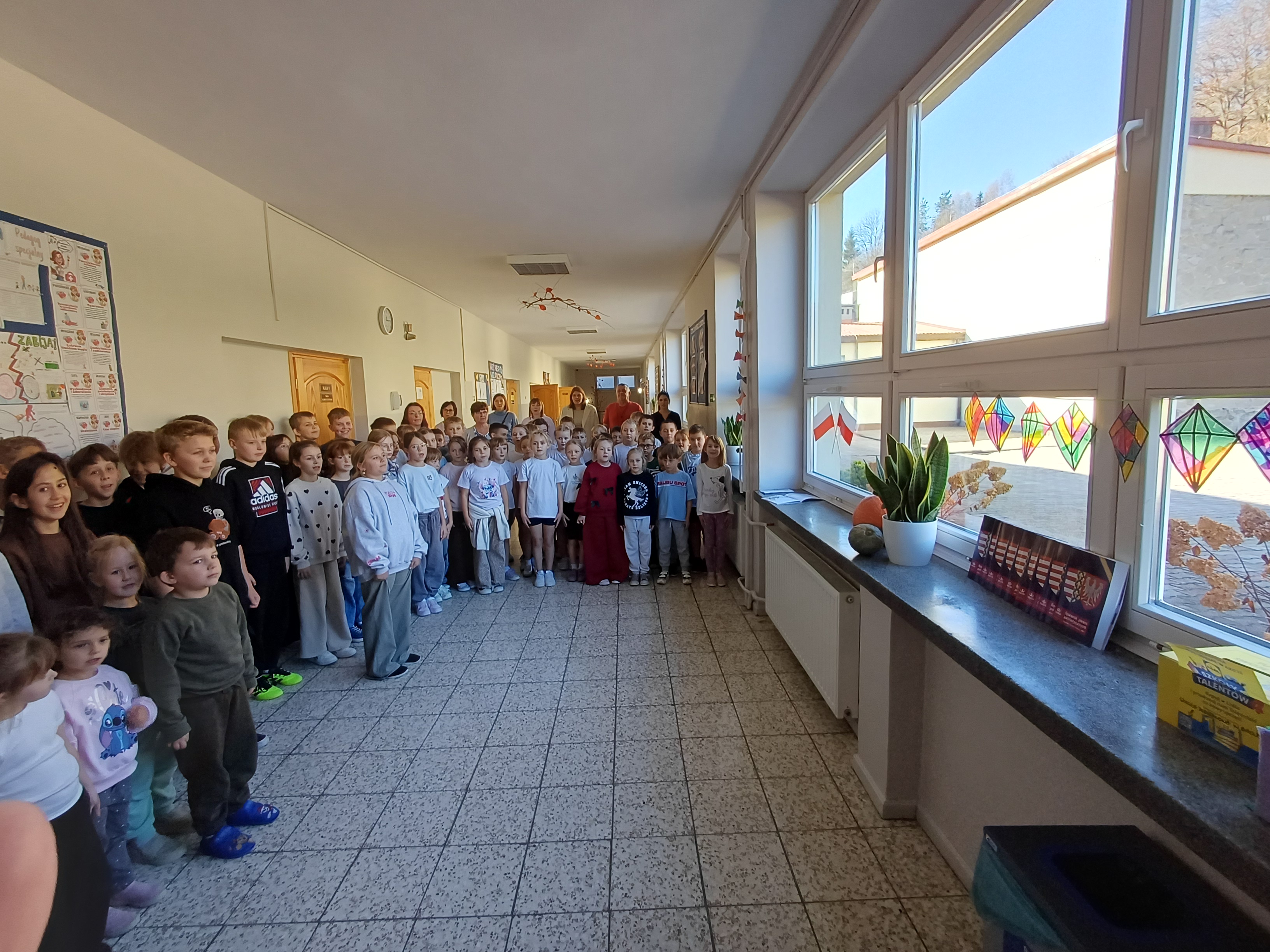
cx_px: 635
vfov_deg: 78.1
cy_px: 476
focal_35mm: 16
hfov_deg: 94.5
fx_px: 587
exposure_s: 1/50
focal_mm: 1.64
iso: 64
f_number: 2.2
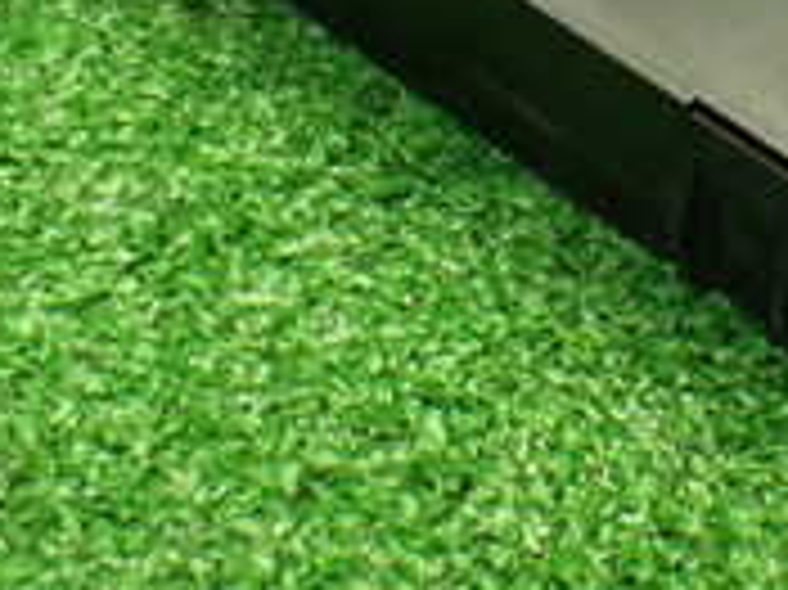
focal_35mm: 103
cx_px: 603
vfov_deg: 13.7
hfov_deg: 18.9
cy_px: -230
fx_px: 2343
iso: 800
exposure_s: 1/100
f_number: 2.3
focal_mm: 5.4
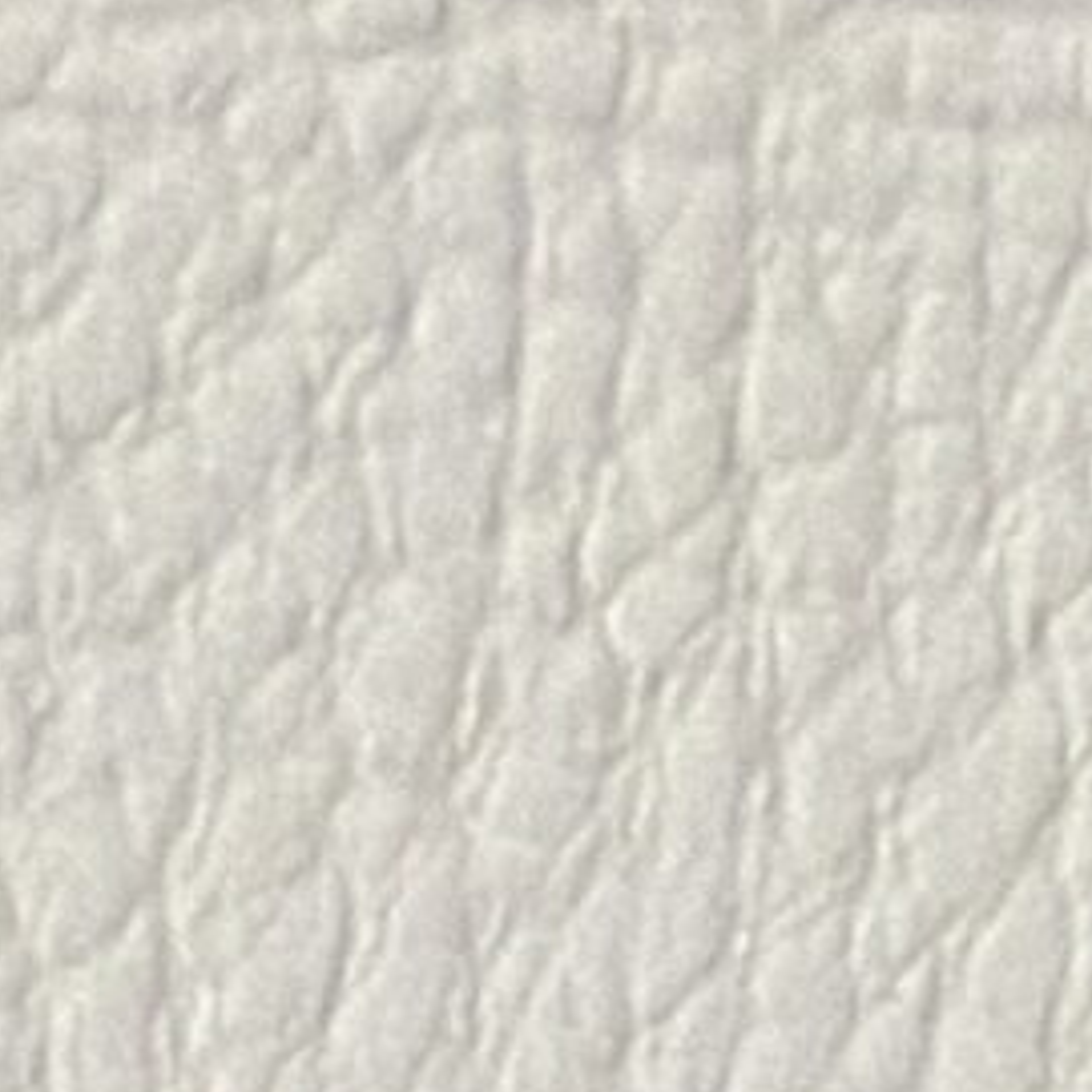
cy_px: 4565
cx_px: 1064
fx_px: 7459
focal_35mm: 209
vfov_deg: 6.5
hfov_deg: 8.3
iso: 320
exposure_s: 1/91
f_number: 2.2
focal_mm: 2.22
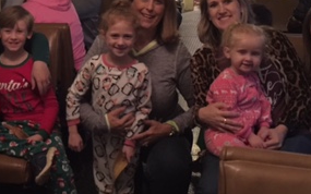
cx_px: 62
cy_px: 57
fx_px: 585
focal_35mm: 69
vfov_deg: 18.8
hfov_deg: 29.1
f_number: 2.2
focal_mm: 4.15
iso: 160
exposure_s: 1/4
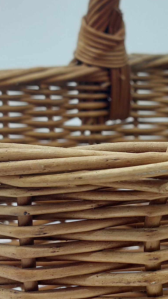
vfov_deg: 23.1
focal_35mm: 92
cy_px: 181
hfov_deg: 13.0
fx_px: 729
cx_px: 153
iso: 25
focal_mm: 5.23
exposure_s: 1/120
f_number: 1.8
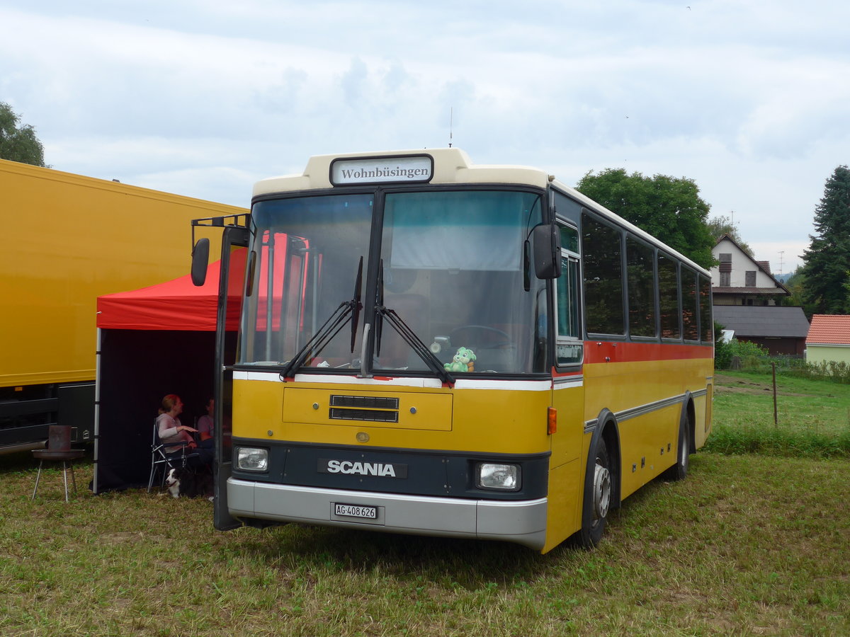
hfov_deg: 42.9
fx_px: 1080
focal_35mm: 44
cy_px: 318
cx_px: 425
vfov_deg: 32.9
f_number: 2.8
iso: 80
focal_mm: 9
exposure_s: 1/500
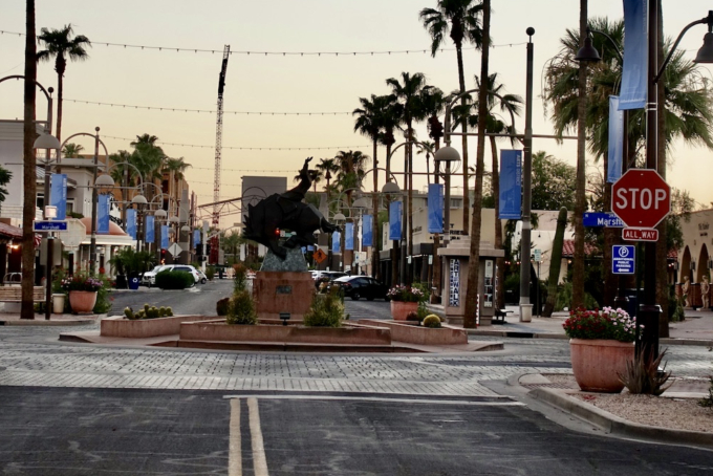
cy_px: 165
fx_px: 2100
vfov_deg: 12.9
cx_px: 260
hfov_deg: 19.2
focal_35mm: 106
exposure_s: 1/80
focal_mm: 25.7
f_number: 4
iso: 125
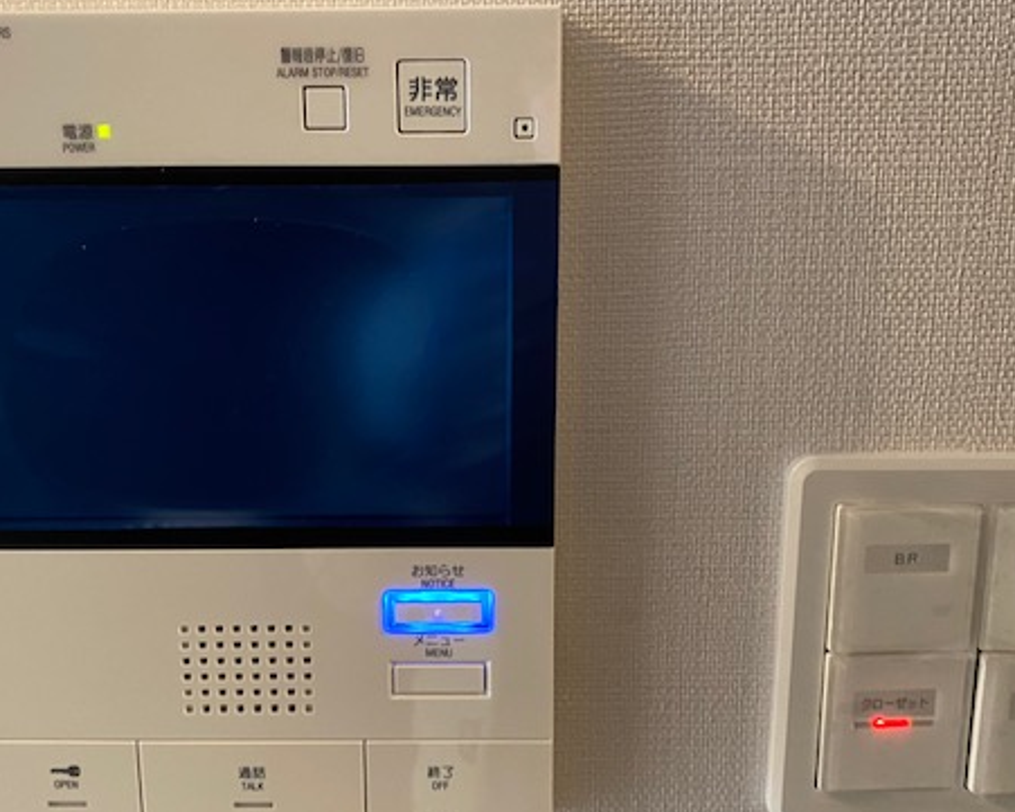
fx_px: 1082
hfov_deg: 50.2
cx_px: 482
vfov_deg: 41.1
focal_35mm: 36
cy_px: 432
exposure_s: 1/33
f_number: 1.8
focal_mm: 4.25
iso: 400
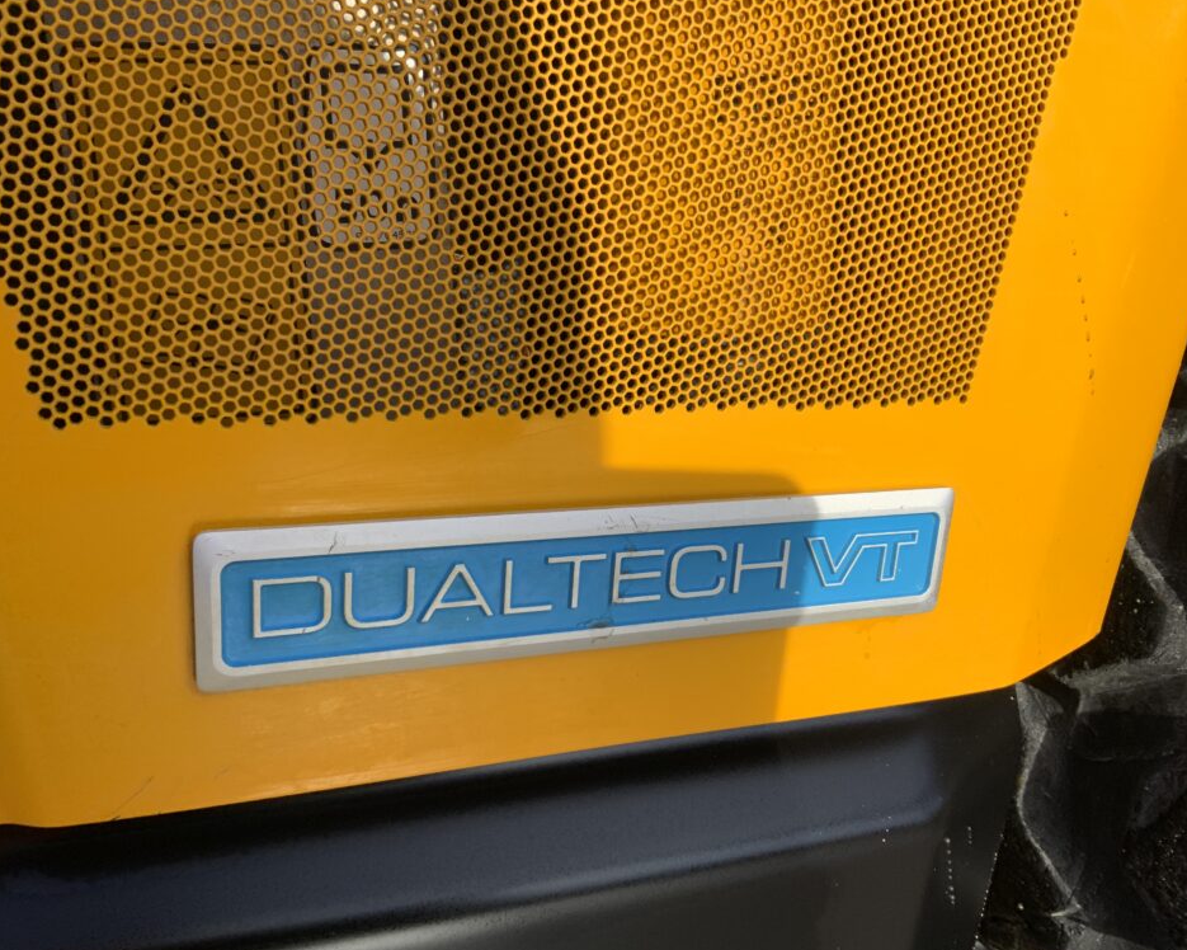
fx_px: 1089
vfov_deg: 47.1
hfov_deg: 57.2
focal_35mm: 31
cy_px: 471
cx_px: 588
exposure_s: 1/1121
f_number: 1.8
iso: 16
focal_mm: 3
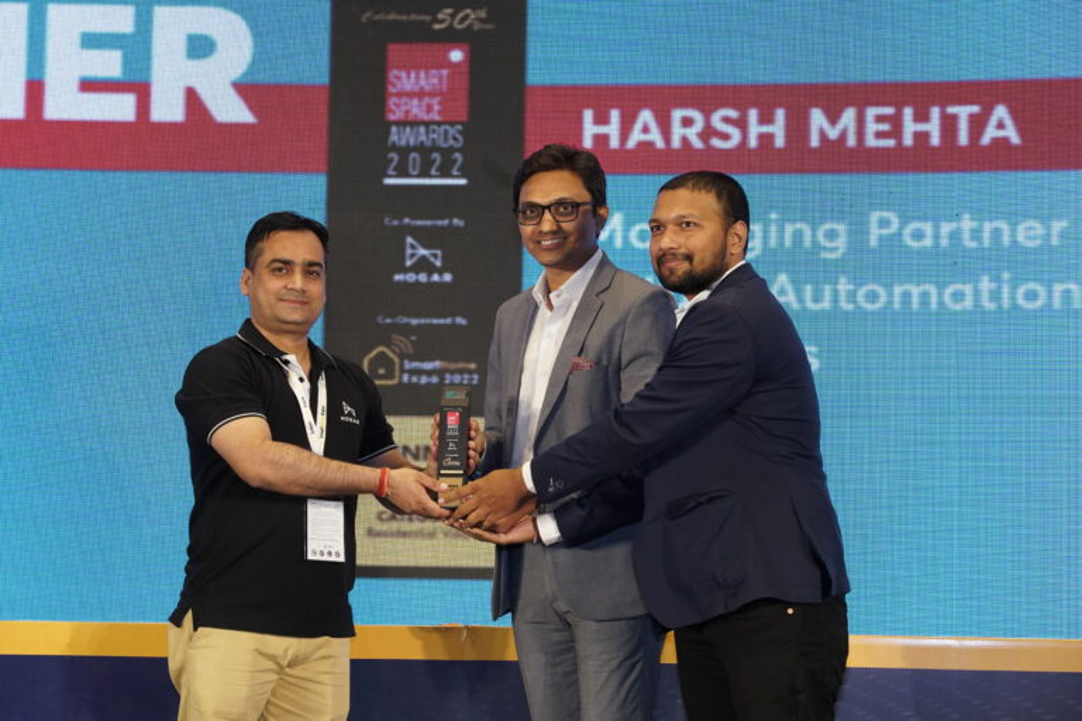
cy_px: 360
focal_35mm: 100
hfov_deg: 20.4
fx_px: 3005
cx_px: 541
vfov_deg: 13.7
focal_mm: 100
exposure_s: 1/160
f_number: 6.3
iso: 2500
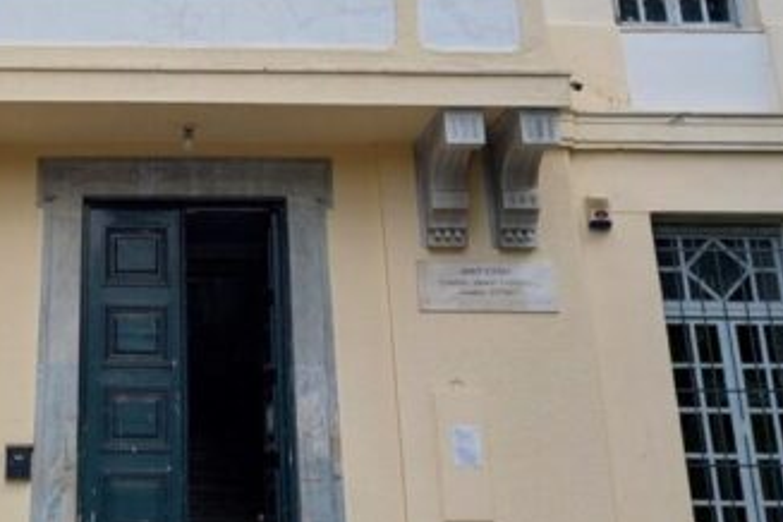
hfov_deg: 32.1
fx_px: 1327
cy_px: 17
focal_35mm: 61
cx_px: 168
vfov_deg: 21.6
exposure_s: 1/502
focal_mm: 5.23
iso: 40
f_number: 1.8
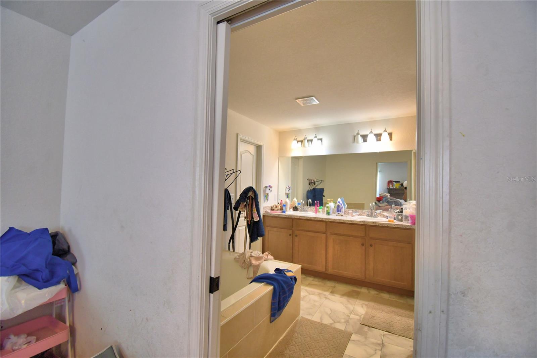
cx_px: 268
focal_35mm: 15
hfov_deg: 100.4
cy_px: 179
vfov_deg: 77.3
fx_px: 224
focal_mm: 10
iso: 450
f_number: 4.5
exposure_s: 1/30
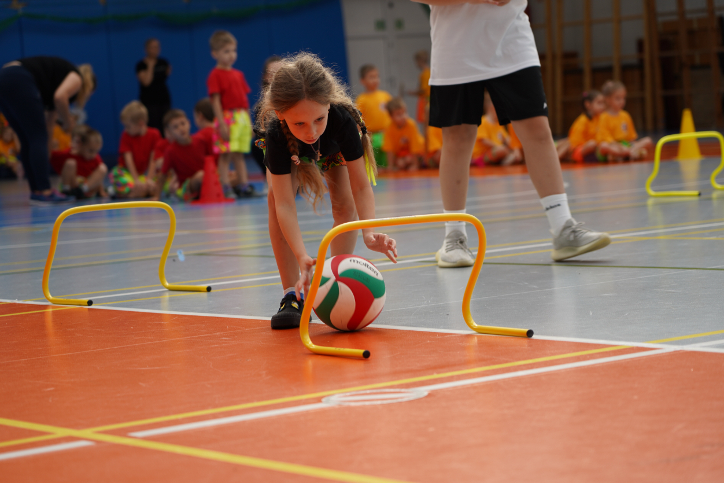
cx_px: 372
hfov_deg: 18.8
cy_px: 237
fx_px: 2192
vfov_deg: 12.6
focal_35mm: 109
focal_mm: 105
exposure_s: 1/160
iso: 200
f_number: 4
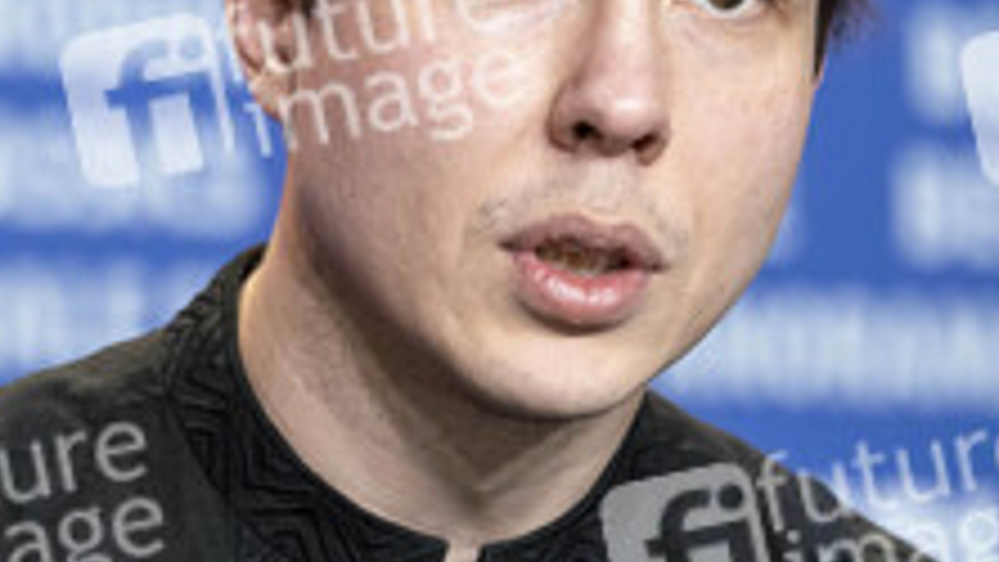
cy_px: 306
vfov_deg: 3.1
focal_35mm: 396
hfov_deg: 5.5
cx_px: 423
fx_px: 10492
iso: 2500
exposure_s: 1/180
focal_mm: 140
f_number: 2.8
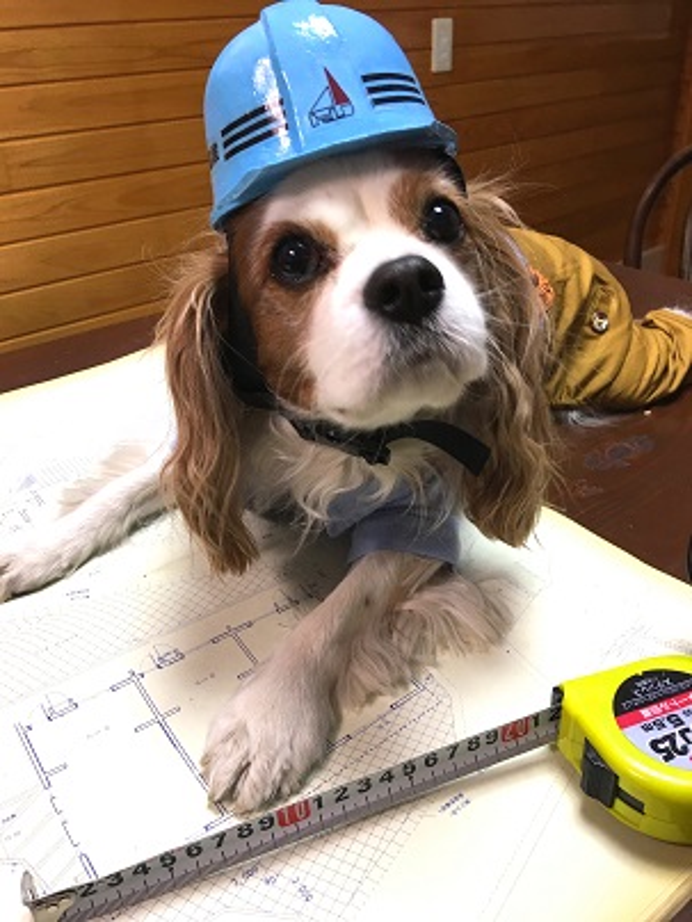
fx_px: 773
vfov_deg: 61.7
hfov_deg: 48.2
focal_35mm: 29
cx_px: 346
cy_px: 461
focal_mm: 4.15
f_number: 2.2
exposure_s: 1/15
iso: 32
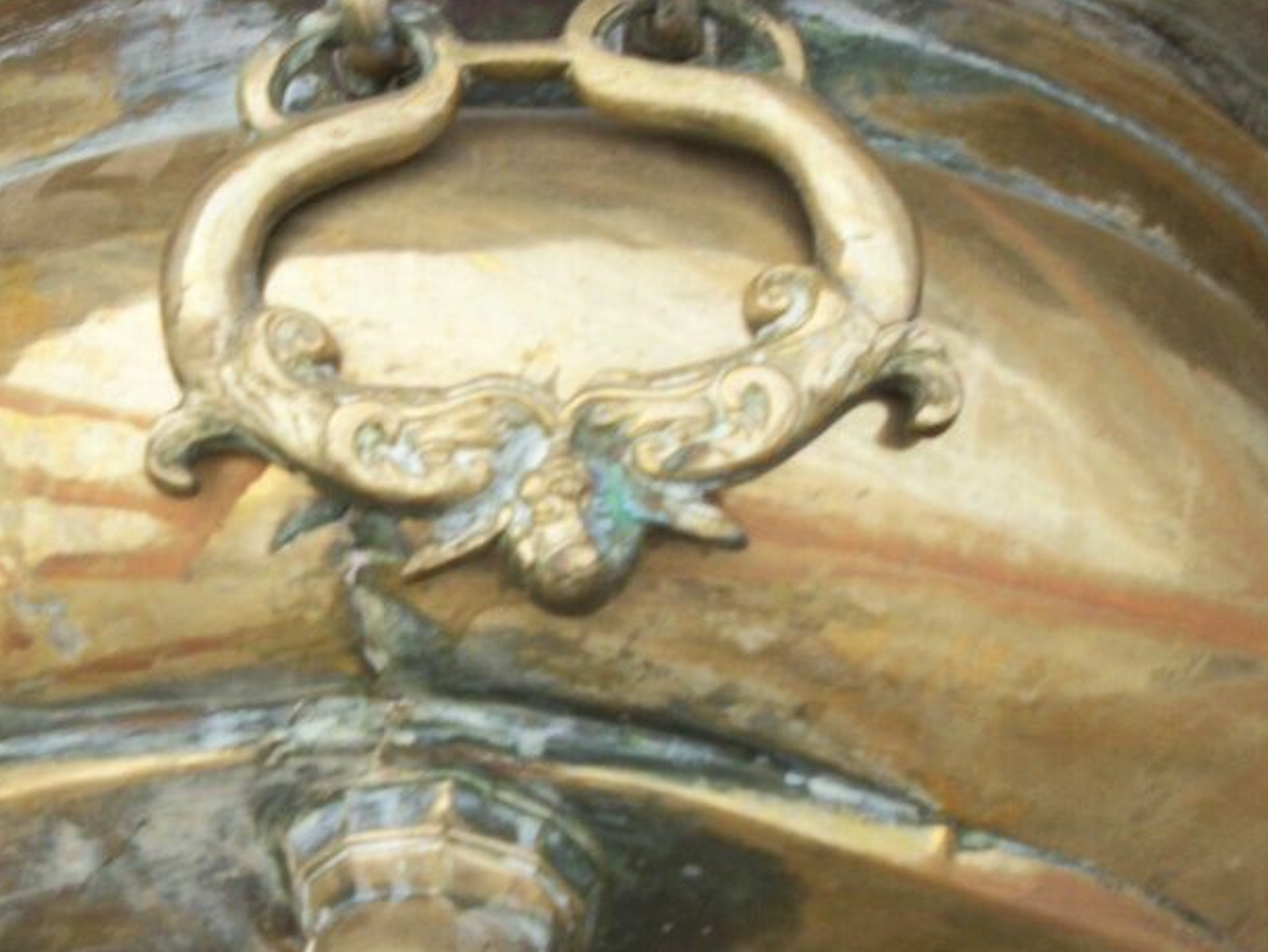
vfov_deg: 21.9
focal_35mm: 67
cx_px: 401
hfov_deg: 28.7
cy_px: 604
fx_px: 2456
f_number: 8.8
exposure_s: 1/60
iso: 80
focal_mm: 5.7
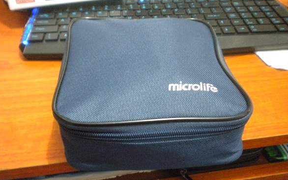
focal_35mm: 38
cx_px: 144
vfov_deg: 33.6
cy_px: 89
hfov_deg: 51.6
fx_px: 298
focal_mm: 6.3
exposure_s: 1/2.3
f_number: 3.1
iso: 800
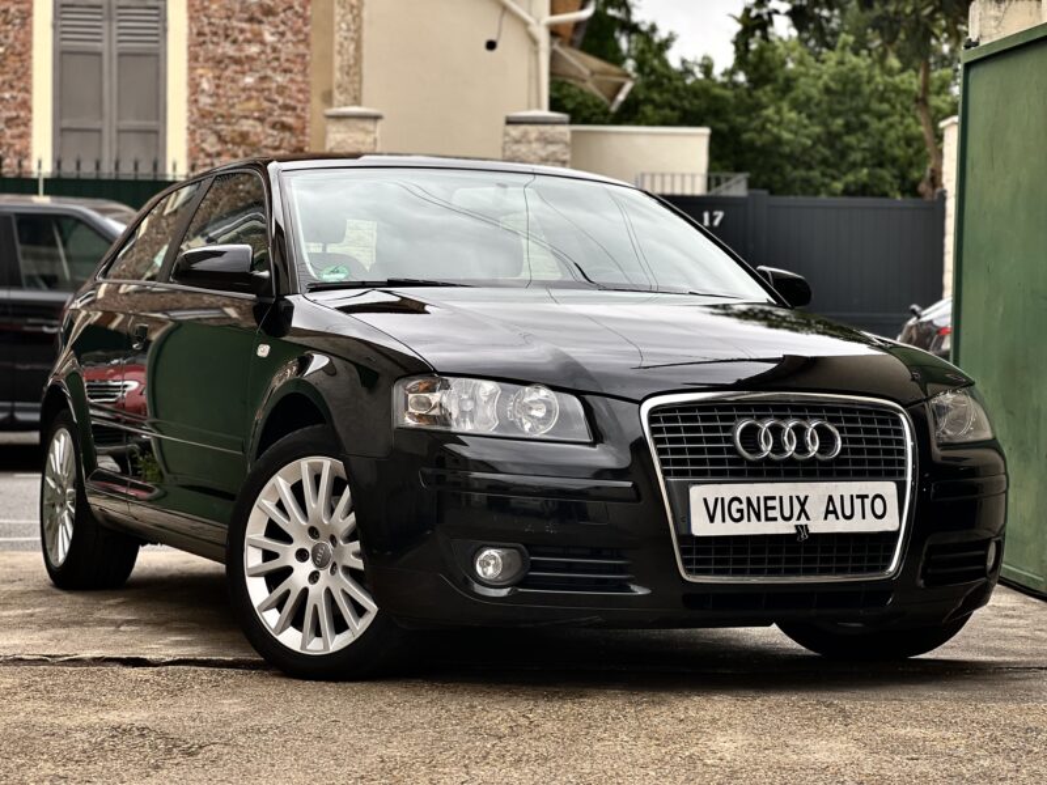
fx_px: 2329
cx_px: 524
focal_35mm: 77
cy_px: 392
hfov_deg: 25.3
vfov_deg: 19.1
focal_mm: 9
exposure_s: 1/121
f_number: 2.8
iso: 25
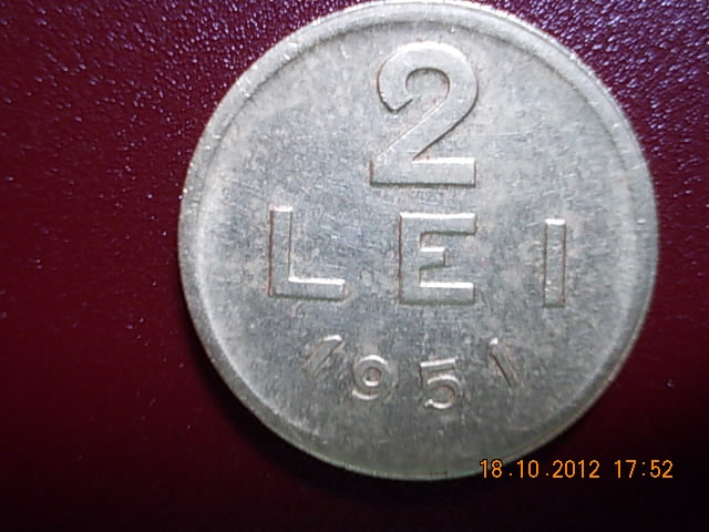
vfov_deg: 33.6
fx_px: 881
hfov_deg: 43.9
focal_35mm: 43
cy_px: 266
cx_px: 354
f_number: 3.3
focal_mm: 6.1
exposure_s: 1/8
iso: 200
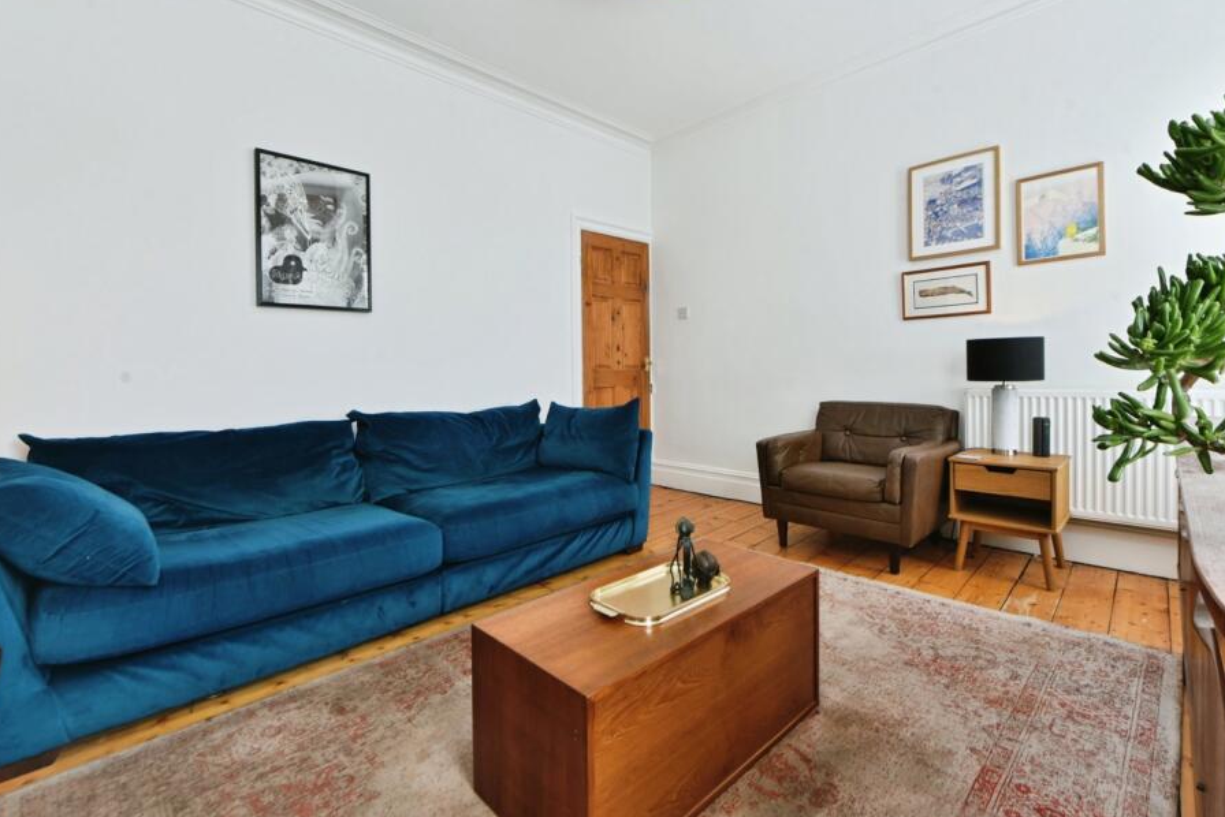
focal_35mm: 16
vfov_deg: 73.7
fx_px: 545
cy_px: 388
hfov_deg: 96.6
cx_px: 581
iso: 500
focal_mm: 14
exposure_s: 1/40
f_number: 10
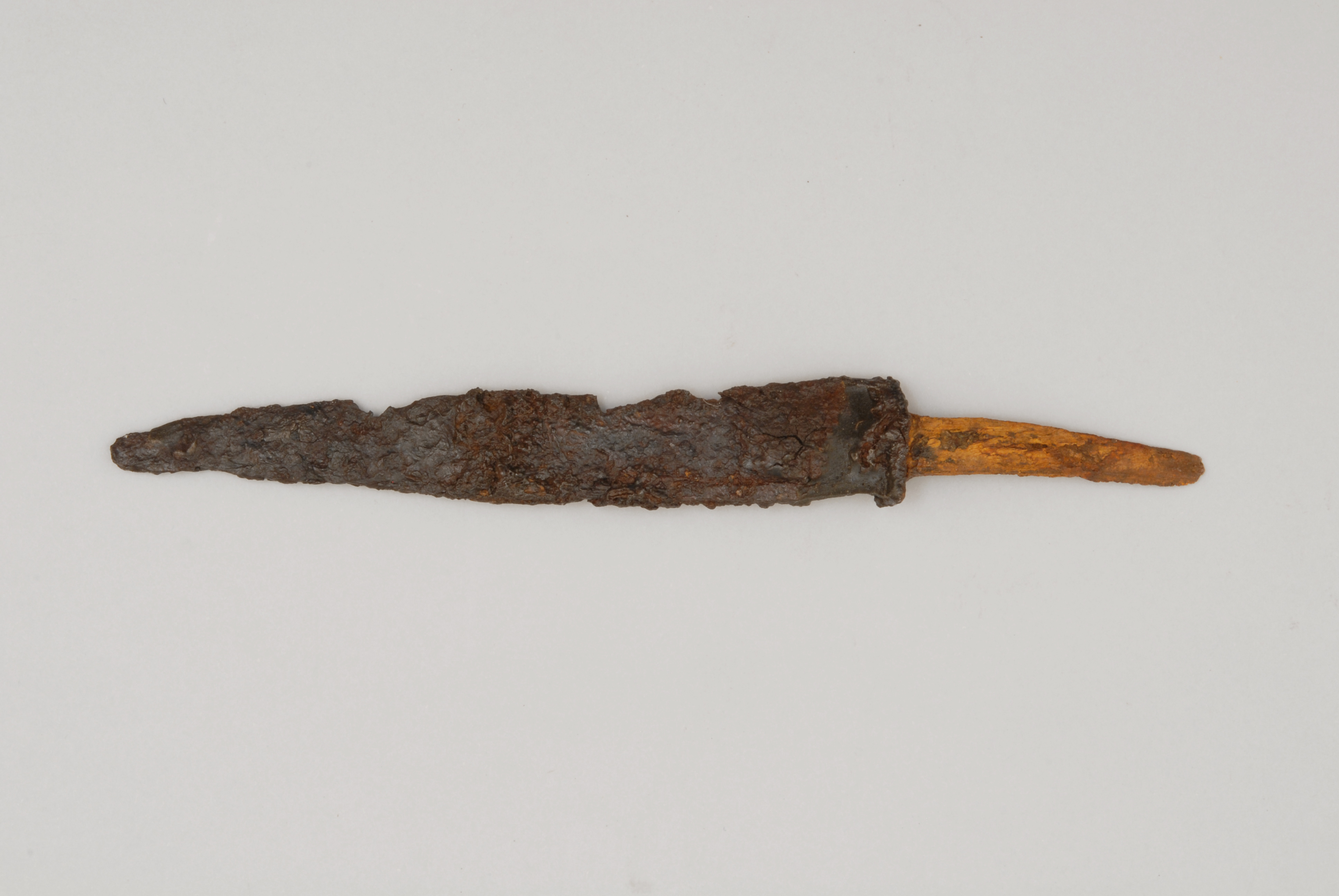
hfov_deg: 22.6
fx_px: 3352
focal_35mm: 90
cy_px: 448
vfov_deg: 15.2
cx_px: 670
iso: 200
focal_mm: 60
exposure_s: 1/1.6
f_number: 22
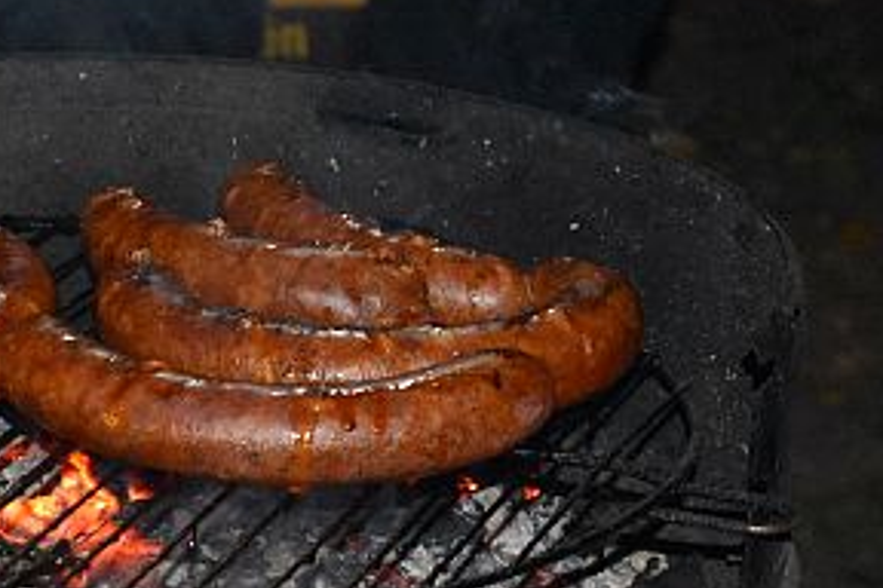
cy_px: 225
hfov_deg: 11.1
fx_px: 4491
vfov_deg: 7.5
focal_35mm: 183
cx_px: 6
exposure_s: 1/60
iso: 6400
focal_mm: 55
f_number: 5.6
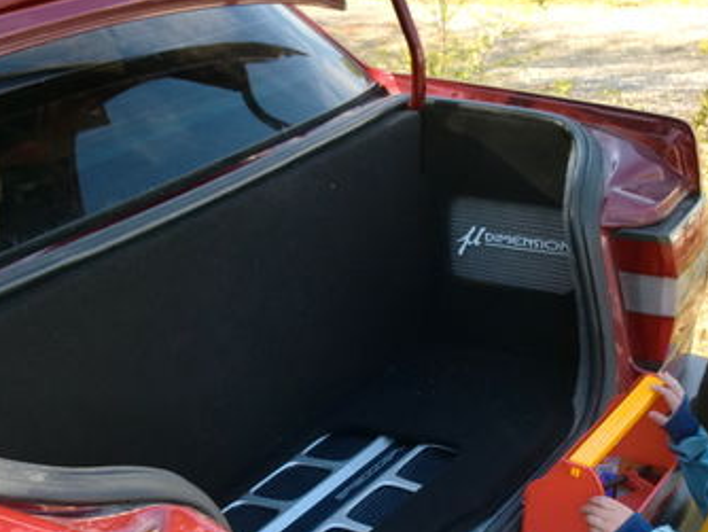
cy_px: 326
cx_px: 418
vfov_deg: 21.9
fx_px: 1371
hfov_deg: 28.9
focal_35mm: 67
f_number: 3.1
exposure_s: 1/160
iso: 64
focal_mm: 6.3
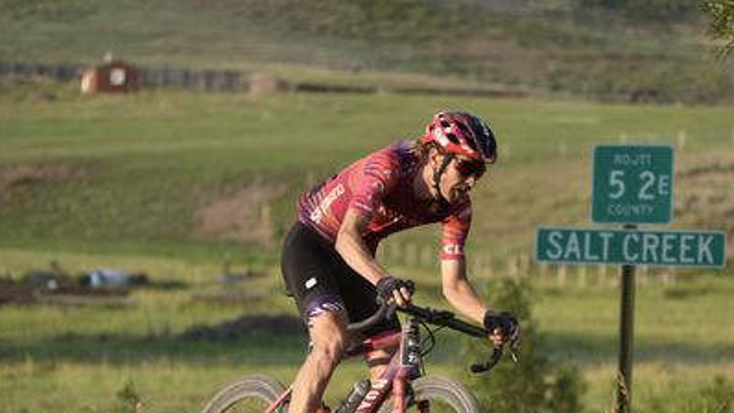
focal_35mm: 237
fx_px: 4613
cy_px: 276
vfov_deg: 5.1
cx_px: 391
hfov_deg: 9.1
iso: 640
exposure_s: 1/1250
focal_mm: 200
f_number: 5.6
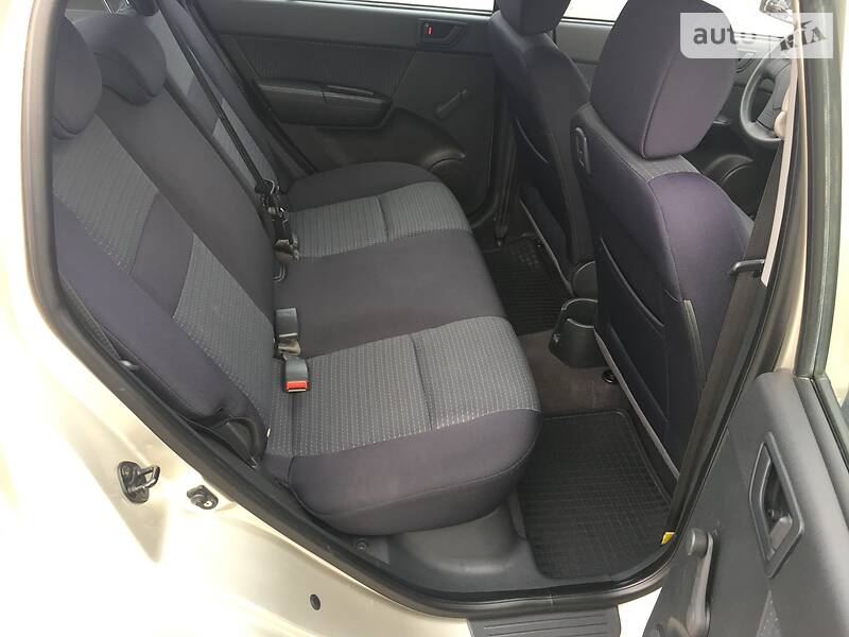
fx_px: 711
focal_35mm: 29
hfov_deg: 61.7
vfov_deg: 48.2
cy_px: 318
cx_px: 424
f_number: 2.2
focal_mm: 4.2
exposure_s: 1/33
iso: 40
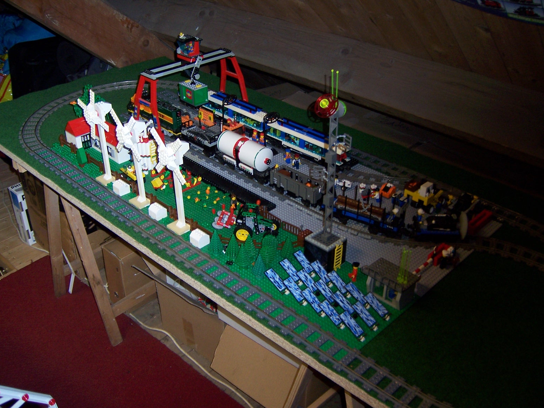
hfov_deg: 51.4
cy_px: 204
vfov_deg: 39.7
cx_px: 272
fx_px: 566
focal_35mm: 36
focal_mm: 6.2
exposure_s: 1/60
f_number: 2.8
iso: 125
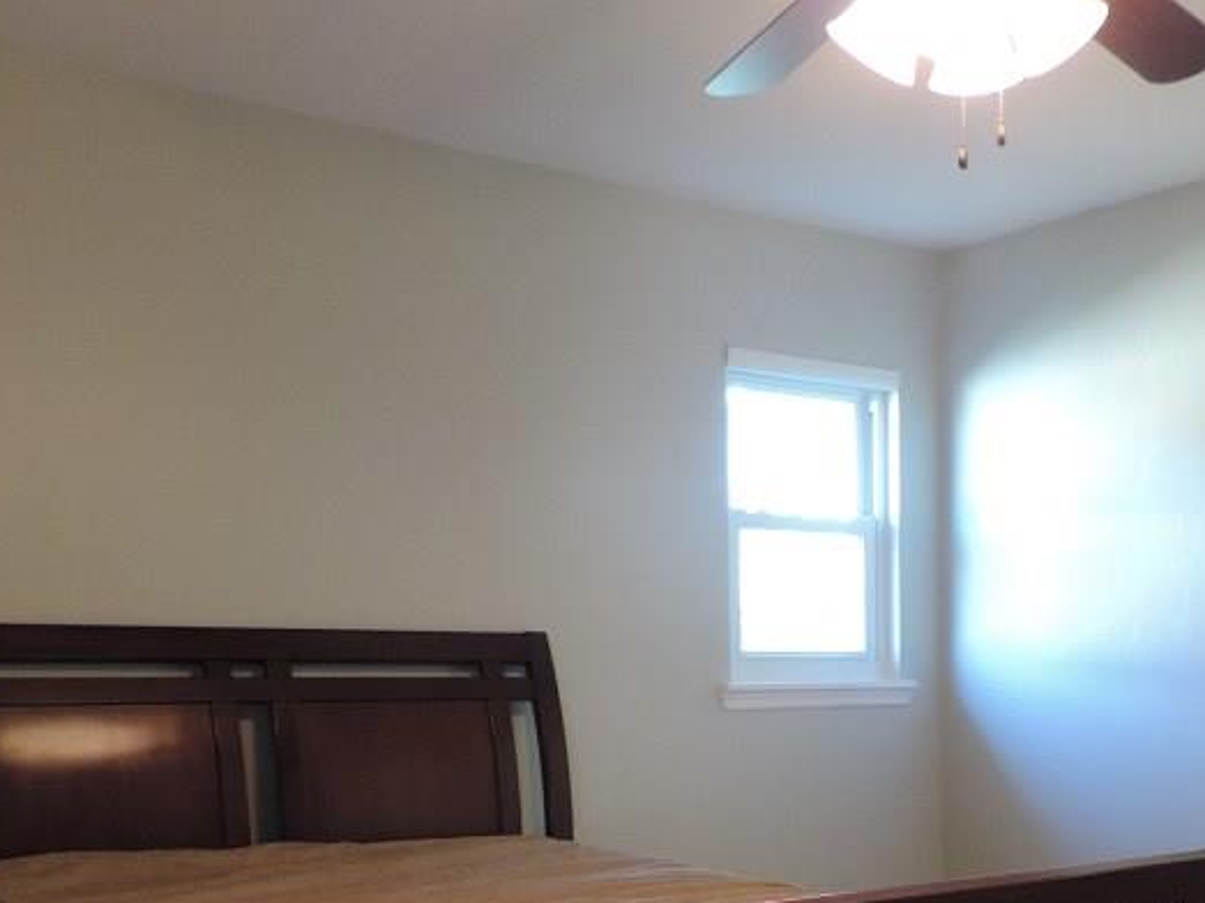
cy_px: 882
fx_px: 1636
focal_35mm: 47
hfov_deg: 39.4
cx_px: 894
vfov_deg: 29.1
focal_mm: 4.3
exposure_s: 1/20
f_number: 3
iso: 400
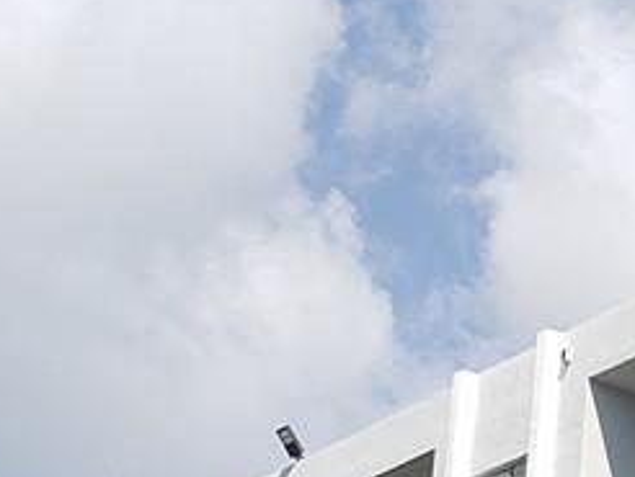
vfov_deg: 8.6
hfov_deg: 11.2
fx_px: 3103
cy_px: 768
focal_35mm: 169
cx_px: 991
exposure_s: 1/1517
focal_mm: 4.3
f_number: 2.4
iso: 50
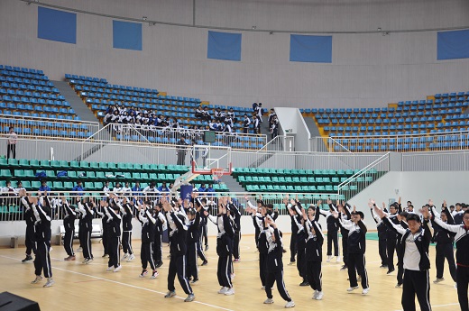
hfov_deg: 38.9
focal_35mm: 51
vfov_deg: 26.4
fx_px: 663
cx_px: 234
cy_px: 156
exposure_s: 1/100
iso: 640
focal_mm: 34
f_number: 4.2
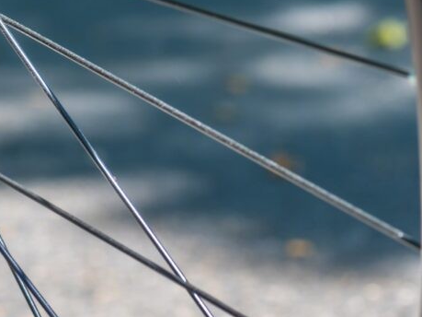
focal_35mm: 322
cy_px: -78
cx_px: 113
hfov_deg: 6.2
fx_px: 3924
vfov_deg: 4.6
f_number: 9
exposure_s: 1/80
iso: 200
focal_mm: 100
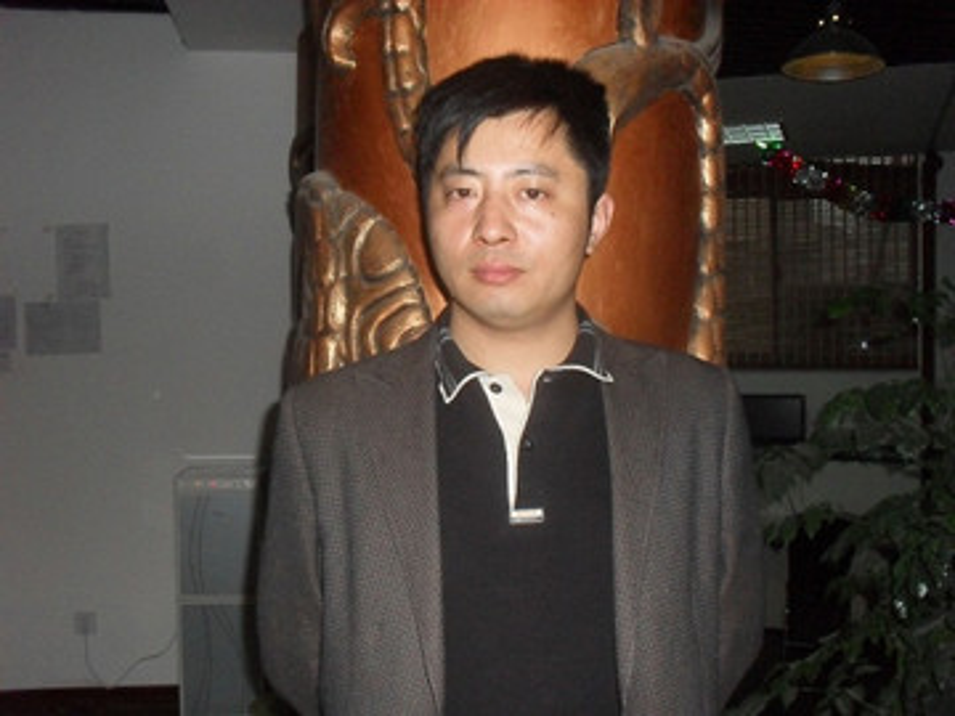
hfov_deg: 52.6
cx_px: 478
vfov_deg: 40.7
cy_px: 358
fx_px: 966
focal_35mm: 35
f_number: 8.4
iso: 400
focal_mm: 6.3
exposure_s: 1/45
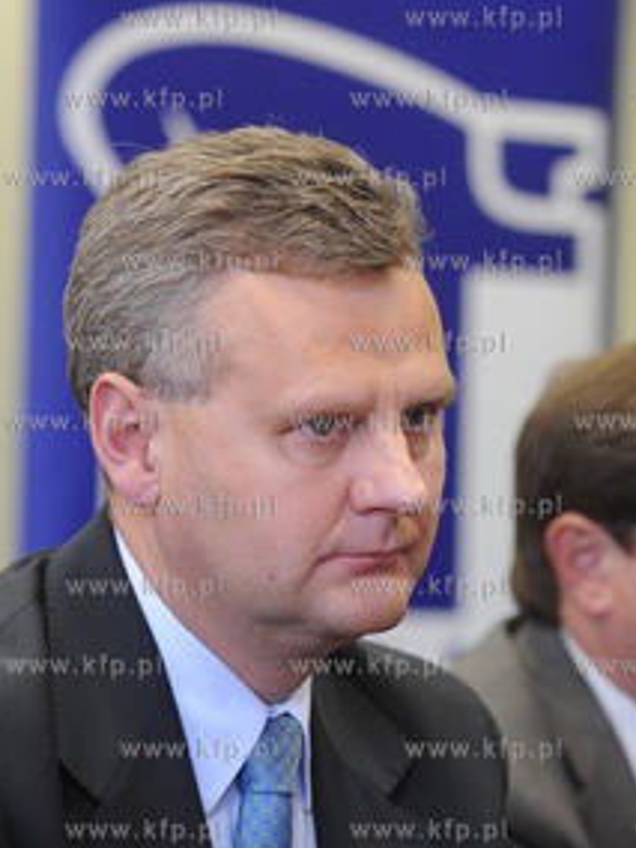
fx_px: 3479
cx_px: 388
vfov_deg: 13.9
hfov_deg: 10.4
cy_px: 257
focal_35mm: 142
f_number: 4.5
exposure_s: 1/100
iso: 1600
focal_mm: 105
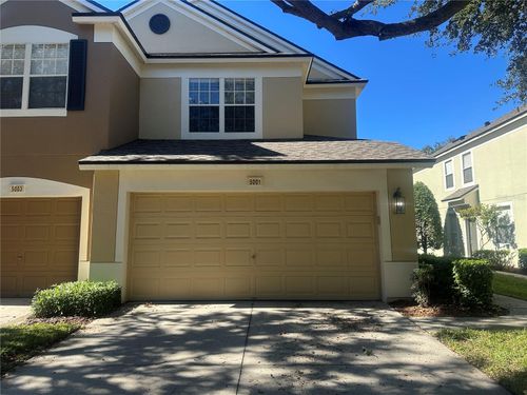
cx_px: 264
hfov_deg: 71.6
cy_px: 198
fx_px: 365
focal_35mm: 24
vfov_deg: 56.8
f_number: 1.78
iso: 80
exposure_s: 1/1562
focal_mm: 6.86
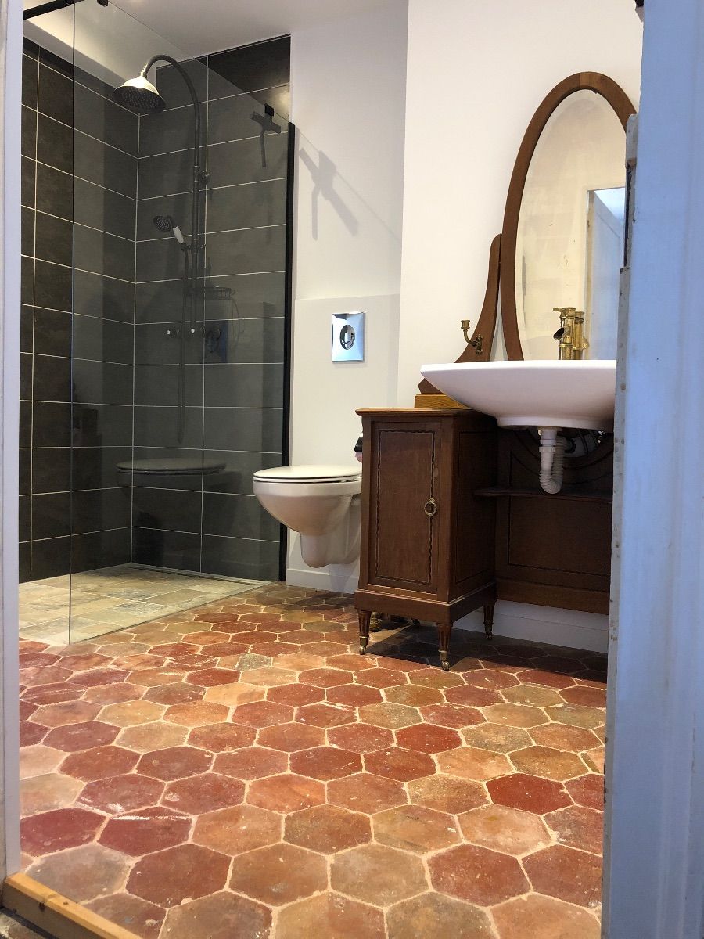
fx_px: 759
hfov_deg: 49.7
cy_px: 470
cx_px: 352
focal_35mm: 28
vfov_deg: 63.4
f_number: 1.8
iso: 64
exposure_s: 1/15
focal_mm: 3.99
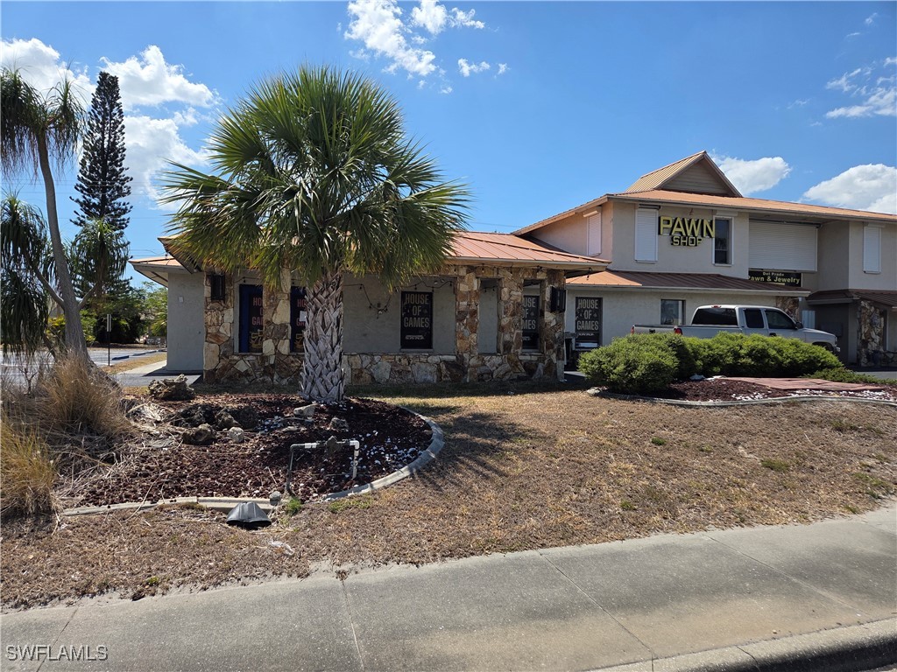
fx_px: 596
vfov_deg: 58.9
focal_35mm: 23
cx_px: 448
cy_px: 336
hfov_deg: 73.9
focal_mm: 5.4
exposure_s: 1/5699
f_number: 1.8
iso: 80
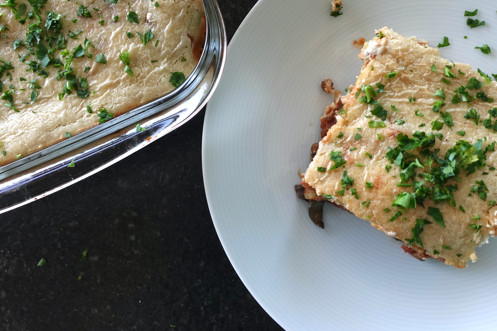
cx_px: 231
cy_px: 148
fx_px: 469
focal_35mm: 34
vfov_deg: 38.8
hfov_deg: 55.7
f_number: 4
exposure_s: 1/125
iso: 400
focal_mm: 9.4
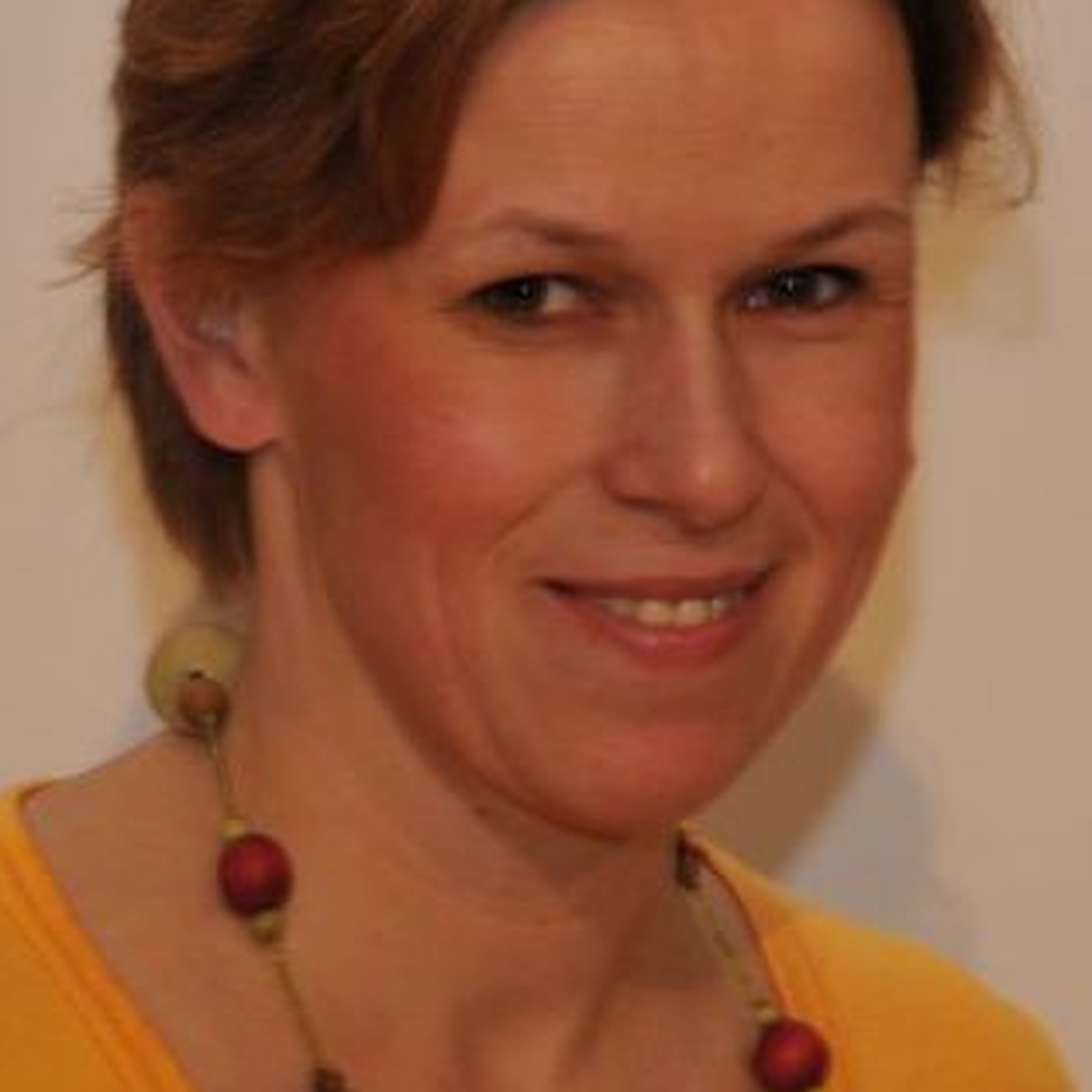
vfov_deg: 9.5
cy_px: 379
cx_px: 548
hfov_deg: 9.5
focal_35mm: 184
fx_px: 6554
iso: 200
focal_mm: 95
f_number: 5.3
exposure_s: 1/60
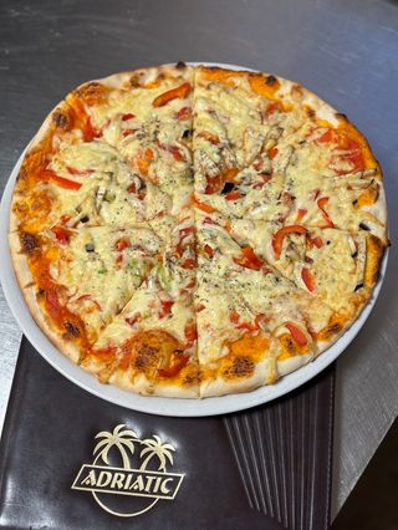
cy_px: 265
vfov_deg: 36.8
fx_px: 796
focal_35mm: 52
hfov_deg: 28.1
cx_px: 199
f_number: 1.6
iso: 64
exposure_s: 1/50
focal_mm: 5.96
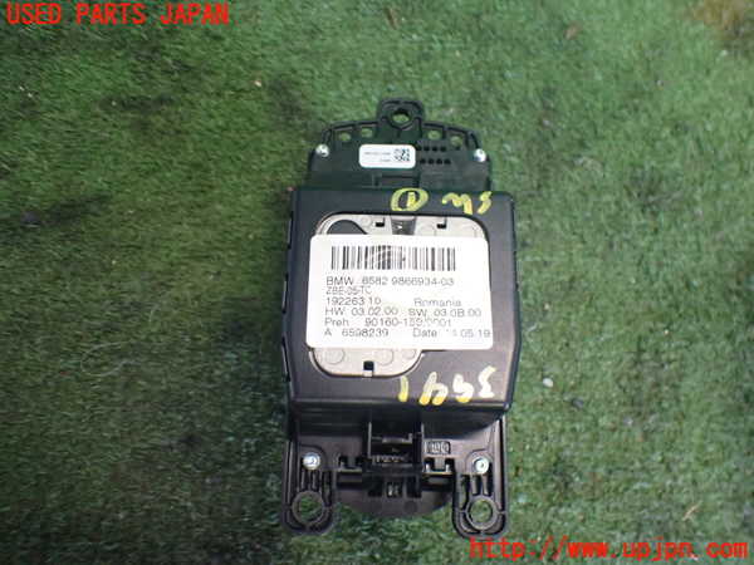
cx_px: 377
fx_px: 653
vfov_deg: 46.8
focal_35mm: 30
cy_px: 282
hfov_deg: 60.0
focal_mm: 5.4
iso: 800
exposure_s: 1/80
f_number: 2.3
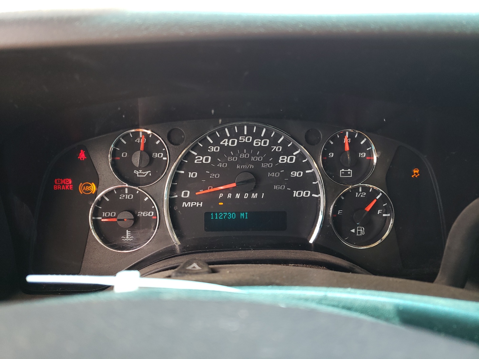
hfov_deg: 67.3
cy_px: 180
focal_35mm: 26
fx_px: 360
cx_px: 240
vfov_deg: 53.1
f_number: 1.5
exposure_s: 1/120
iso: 78
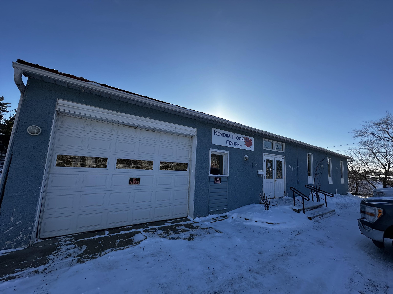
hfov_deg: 102.1
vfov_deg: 85.7
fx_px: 159
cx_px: 196
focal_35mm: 14
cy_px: 147
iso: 50
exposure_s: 1/1667
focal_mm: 2.22
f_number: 2.2
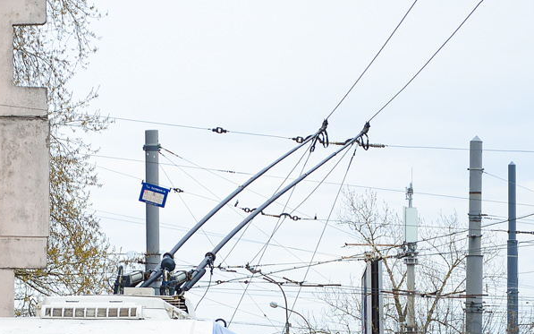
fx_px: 3463
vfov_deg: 5.5
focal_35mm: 238
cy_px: 326
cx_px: 90
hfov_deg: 8.8
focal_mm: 62
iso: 200
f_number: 5.6
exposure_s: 1/500
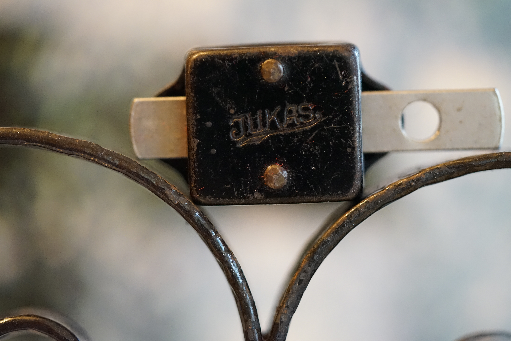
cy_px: 170
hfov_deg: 22.6
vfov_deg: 15.2
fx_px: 1277
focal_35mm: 90
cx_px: 256
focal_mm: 90
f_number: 2.8
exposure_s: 1/100
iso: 6400
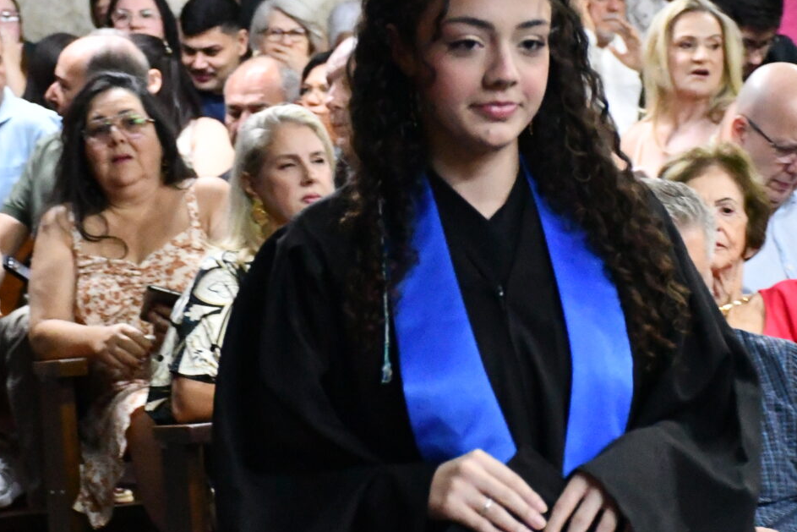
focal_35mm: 171
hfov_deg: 12.0
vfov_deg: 8.0
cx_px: 506
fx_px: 3786
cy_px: 273
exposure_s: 1/80
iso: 12800
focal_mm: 56
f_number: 4.8
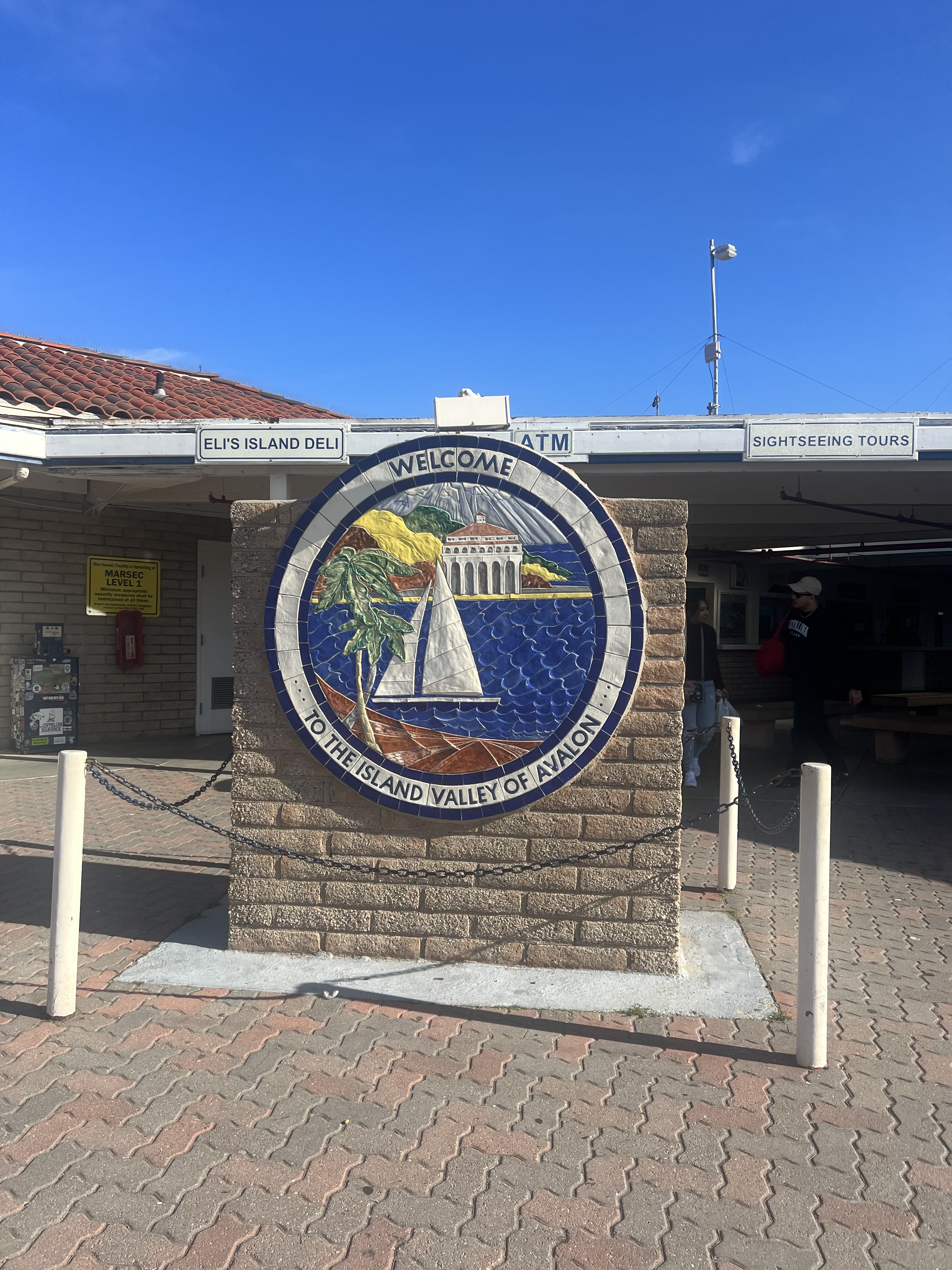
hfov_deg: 53.1
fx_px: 953
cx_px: 476
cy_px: 635
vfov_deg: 67.3
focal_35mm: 26
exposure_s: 1/3257
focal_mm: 5.7
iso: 50
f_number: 1.5
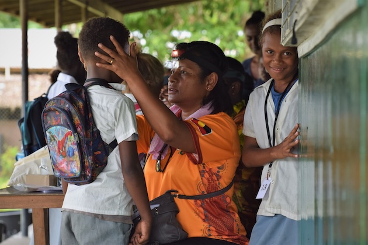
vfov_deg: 6.8
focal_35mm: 202
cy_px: 122
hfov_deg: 10.2
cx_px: 184
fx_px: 2070
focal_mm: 135
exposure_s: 1/250
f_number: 8
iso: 400
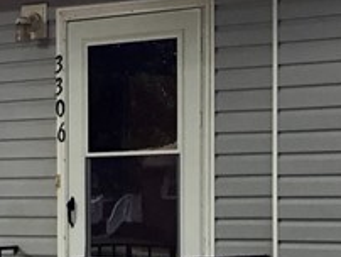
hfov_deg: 12.4
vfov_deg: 9.5
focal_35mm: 157
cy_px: 200
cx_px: 12
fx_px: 1548
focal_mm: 3.3
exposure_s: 1/120
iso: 40
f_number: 2.4
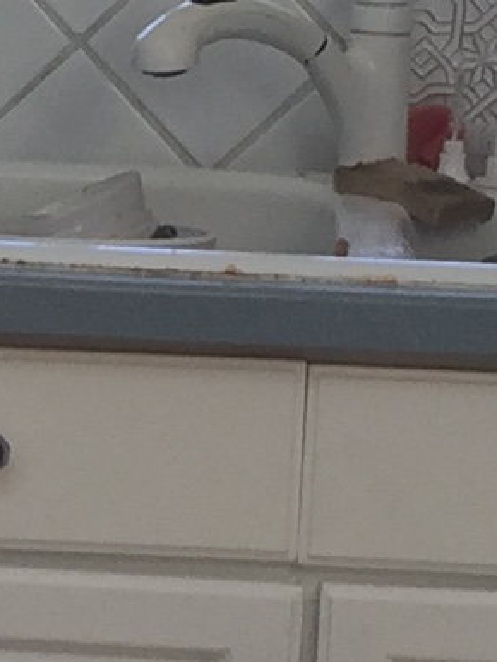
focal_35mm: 245
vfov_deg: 8.1
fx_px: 4685
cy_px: 535
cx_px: -201
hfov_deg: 6.0
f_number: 2.2
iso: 32
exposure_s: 1/60
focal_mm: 4.15
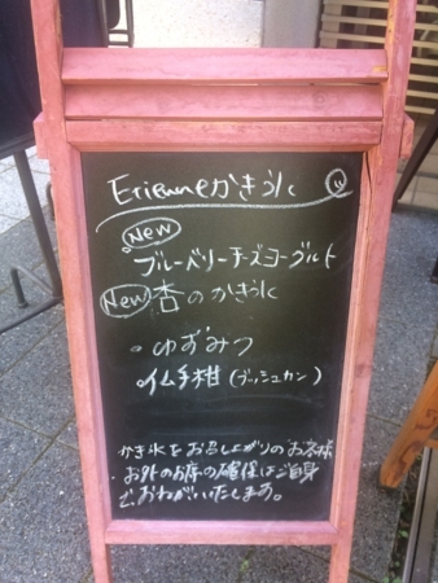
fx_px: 489
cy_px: 292
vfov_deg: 61.6
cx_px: 219
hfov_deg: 48.3
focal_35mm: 29
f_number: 2.2
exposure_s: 1/30
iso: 50
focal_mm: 4.15
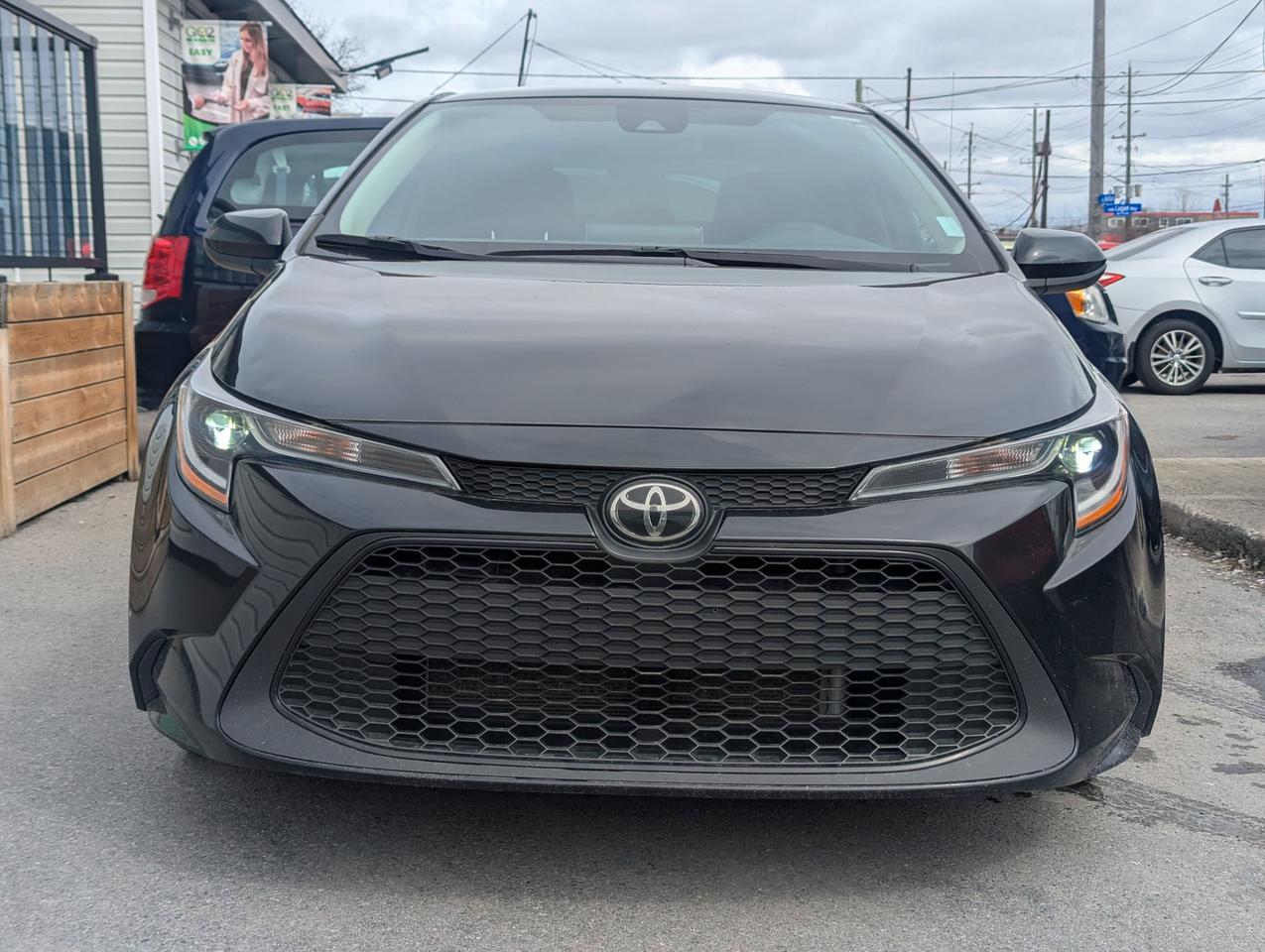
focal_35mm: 48
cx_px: 632
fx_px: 1757
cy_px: 476
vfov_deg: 30.3
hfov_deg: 39.6
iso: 45
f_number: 1.85
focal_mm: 6.81
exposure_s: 1/2169
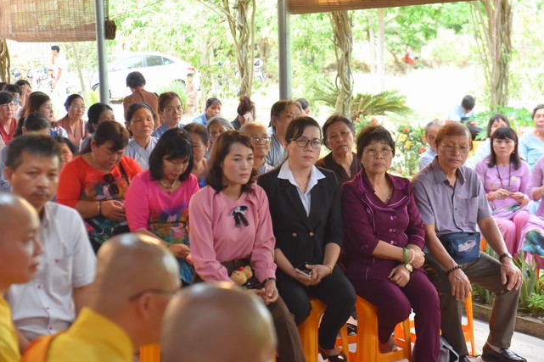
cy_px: 180
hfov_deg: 28.5
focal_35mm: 71
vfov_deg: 19.2
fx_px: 1073
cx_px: 269
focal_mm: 70
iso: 800
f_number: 4
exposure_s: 1/125
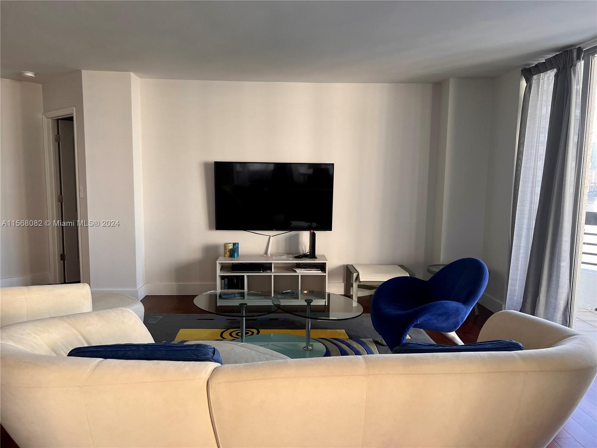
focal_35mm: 26
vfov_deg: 53.1
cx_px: 298
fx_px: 448
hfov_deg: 67.3
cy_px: 224
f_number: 1.5
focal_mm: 5.7
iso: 125
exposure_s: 1/120
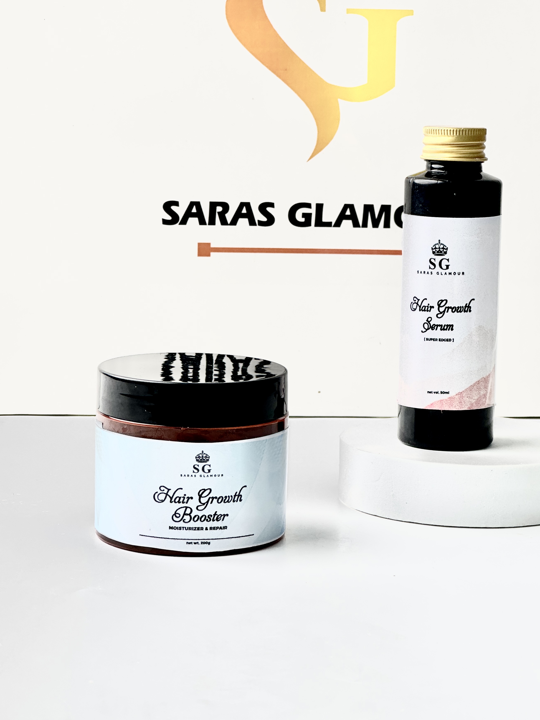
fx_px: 1851
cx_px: 307
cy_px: 309
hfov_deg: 16.6
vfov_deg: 22.0
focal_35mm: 89
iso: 64
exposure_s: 1/100
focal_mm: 9
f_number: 2.8
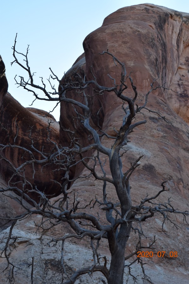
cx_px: 94
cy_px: 142
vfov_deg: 24.6
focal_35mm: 82
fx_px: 650
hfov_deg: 16.6
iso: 360
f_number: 8
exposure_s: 1/250
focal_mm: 55
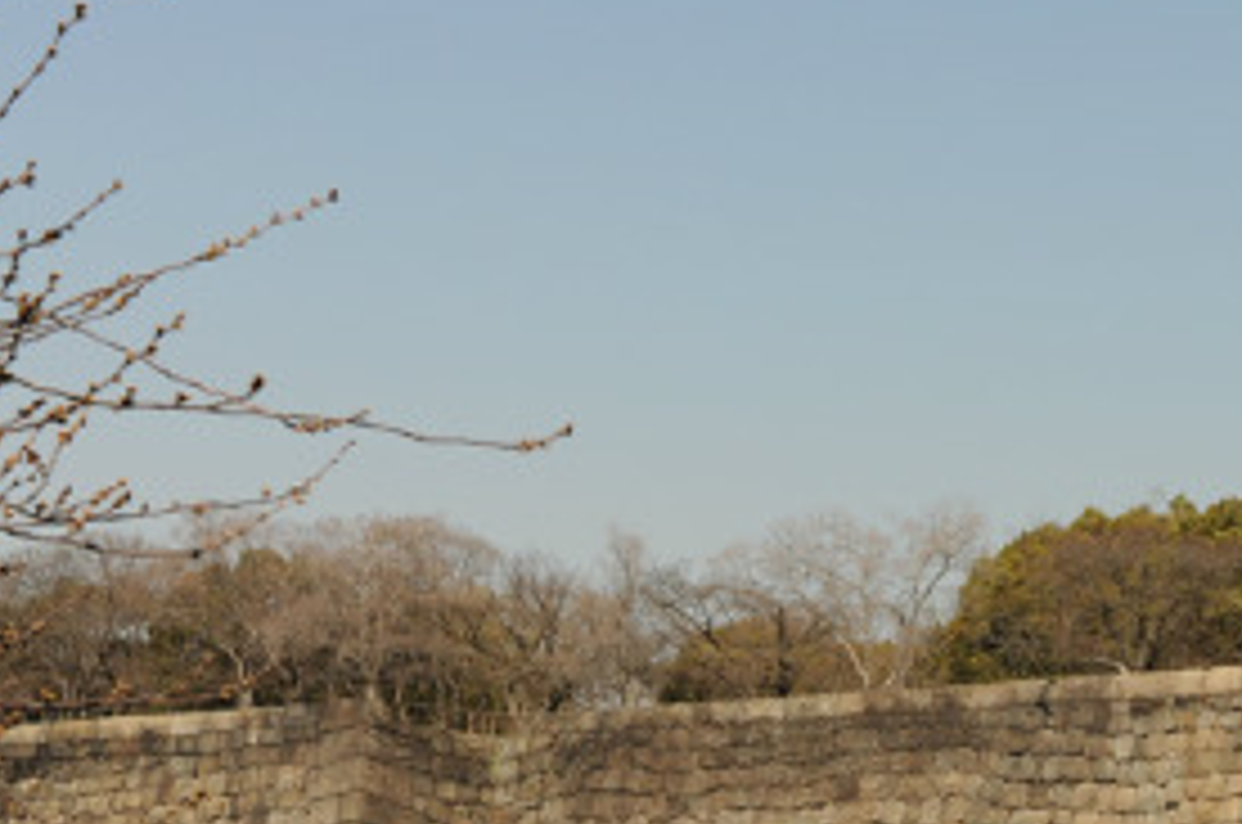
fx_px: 3410
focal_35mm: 99
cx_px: 1508
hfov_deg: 19.4
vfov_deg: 13.4
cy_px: 997
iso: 200
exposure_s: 1/640
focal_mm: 35
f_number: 8
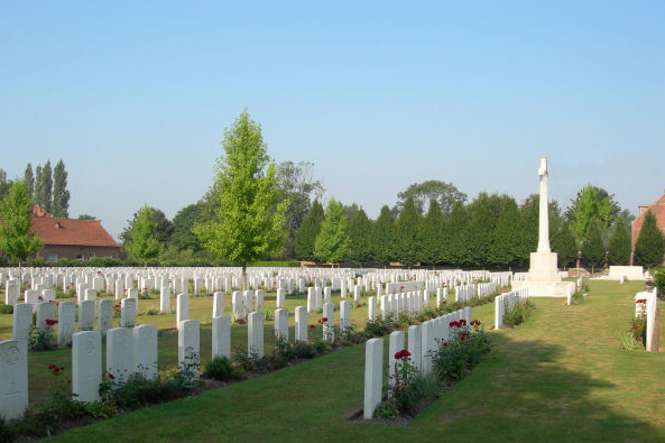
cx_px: 334
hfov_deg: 48.5
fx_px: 739
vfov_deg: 33.3
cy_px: 248
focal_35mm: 40
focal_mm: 7.8
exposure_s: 1/326
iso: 50
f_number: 4.8
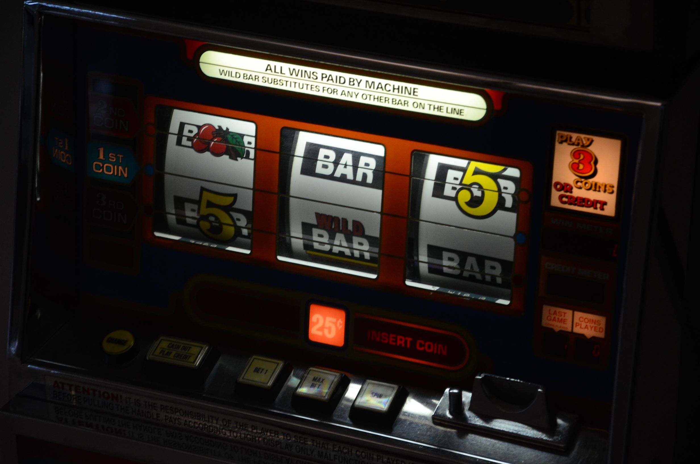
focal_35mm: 147
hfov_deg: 14.0
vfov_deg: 9.3
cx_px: 350
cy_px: 232
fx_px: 2852
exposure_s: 1/50
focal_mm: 98
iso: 1250
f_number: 5.6
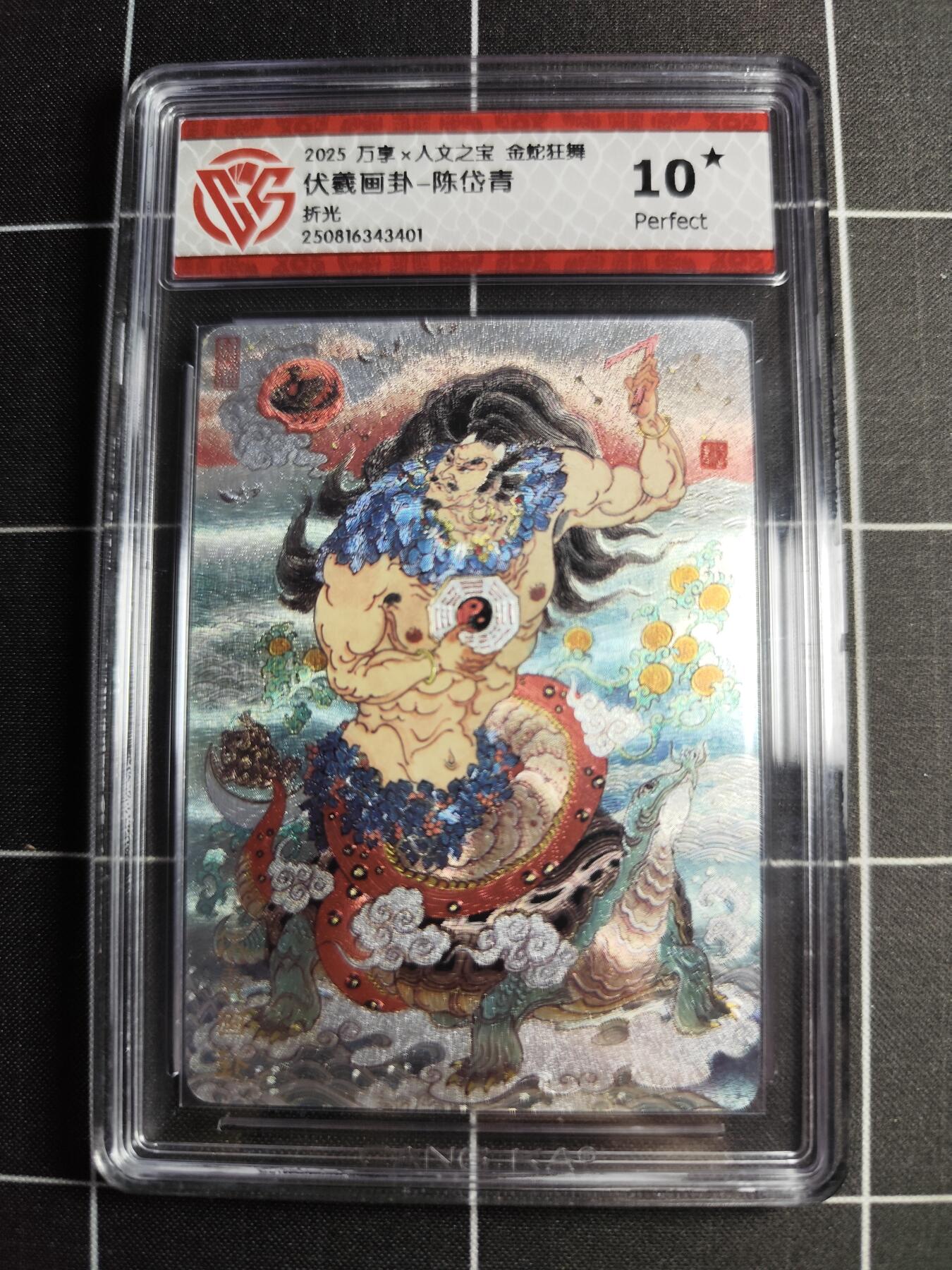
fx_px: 843
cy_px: 635
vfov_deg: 73.9
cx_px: 476
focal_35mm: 23
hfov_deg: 58.9
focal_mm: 6.14
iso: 200
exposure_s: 1/100
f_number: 1.65
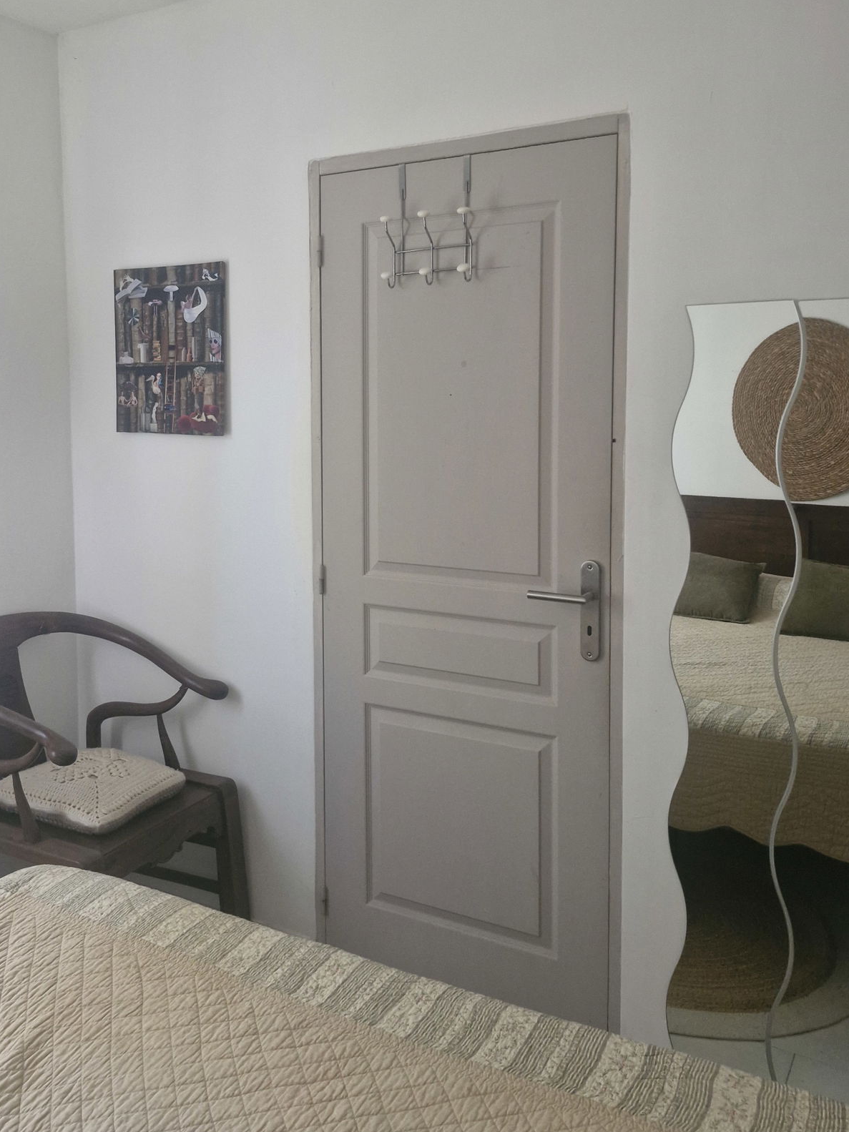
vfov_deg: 58.0
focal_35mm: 31
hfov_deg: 44.9
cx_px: 302
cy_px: 469
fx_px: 1014
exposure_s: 1/50
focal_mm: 5.54
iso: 640
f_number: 1.8
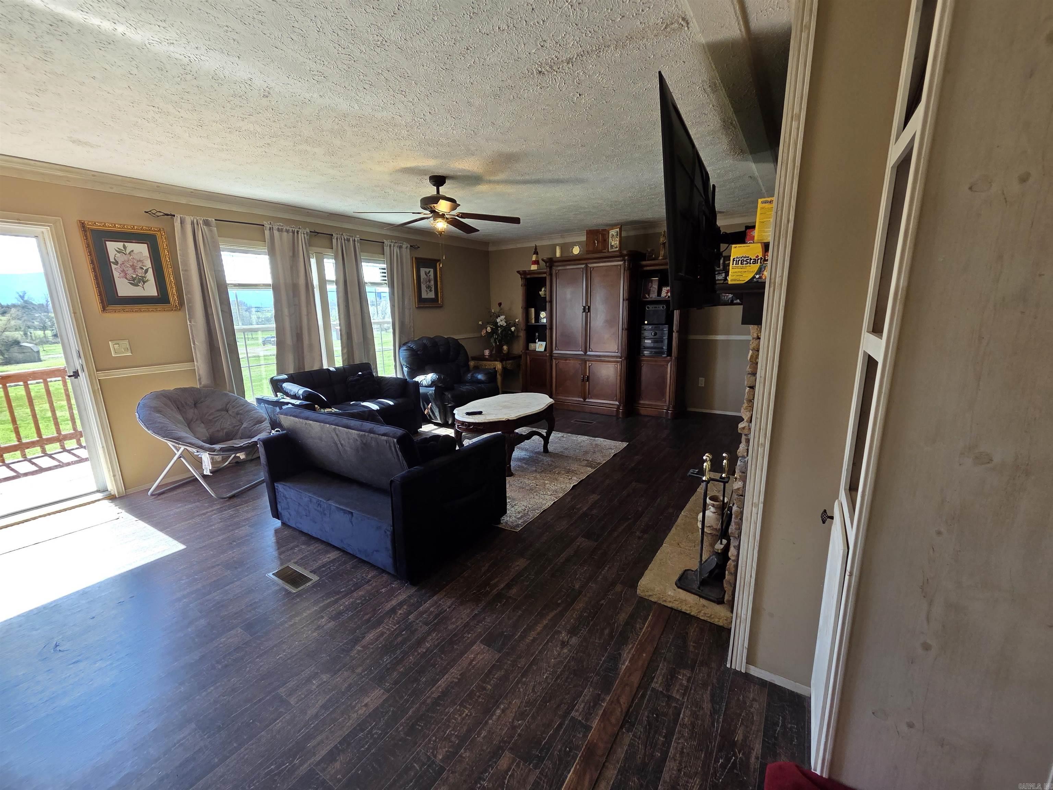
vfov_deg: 89.9
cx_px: 526
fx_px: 395
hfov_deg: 106.2
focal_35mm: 13
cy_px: 395
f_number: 2.2
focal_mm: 2.2
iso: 100
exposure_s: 1/120
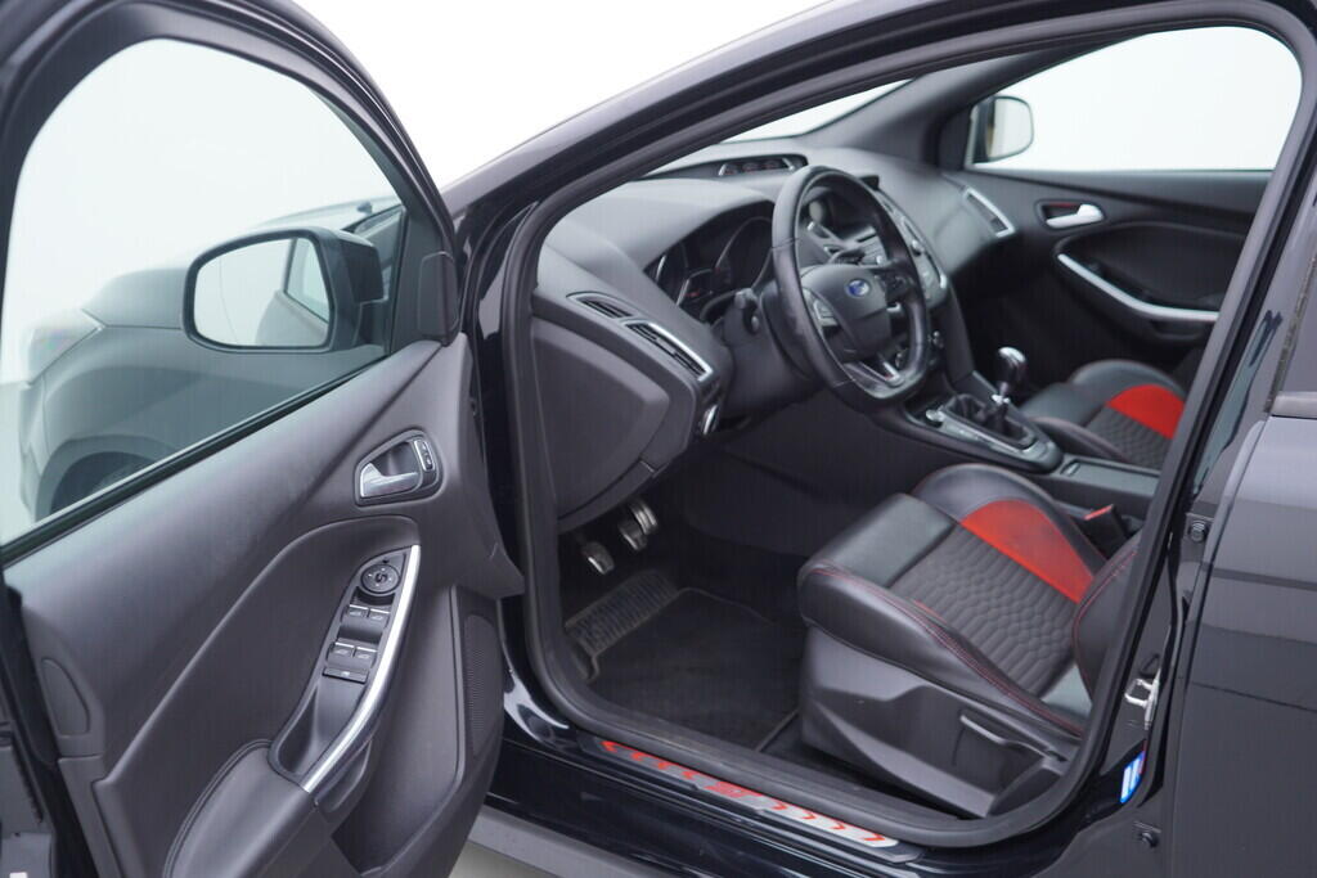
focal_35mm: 36
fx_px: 1317
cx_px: 658
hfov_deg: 53.1
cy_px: 439
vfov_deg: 36.9
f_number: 2.8
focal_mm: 24
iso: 125
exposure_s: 1/40
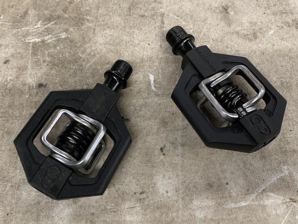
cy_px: 112
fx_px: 224
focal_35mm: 26
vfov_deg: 53.1
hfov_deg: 67.3
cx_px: 149
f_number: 1.8
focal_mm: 4.25
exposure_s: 1/60
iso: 160
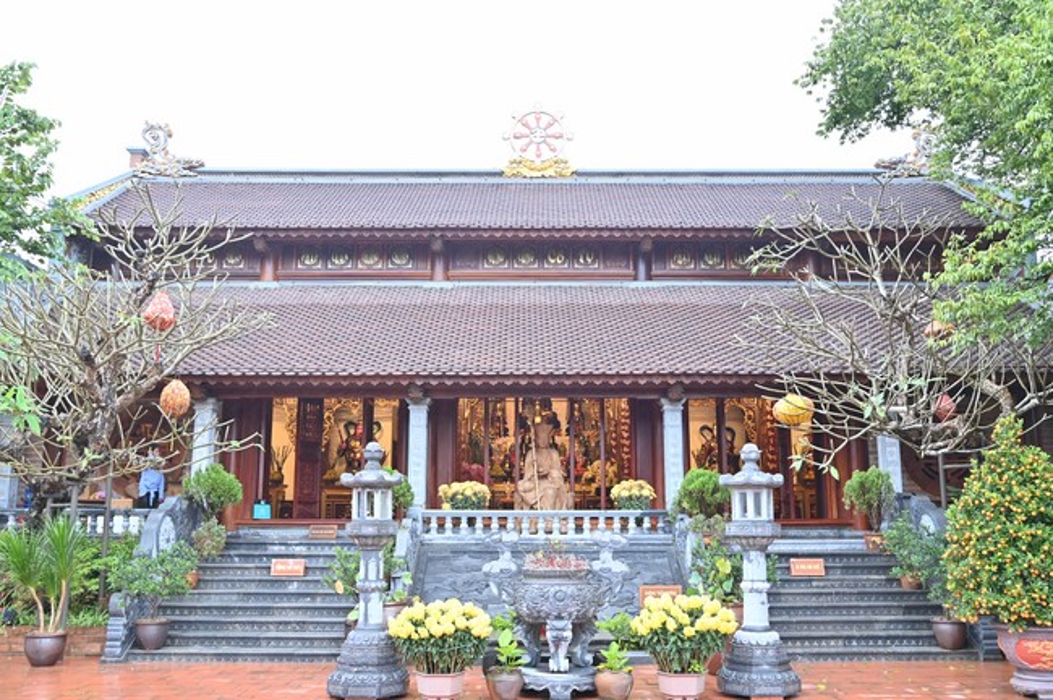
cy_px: 350
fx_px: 906
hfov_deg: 60.3
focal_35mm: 31
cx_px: 526
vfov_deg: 42.2
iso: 200
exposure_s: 1/50
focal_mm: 31
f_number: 5.6
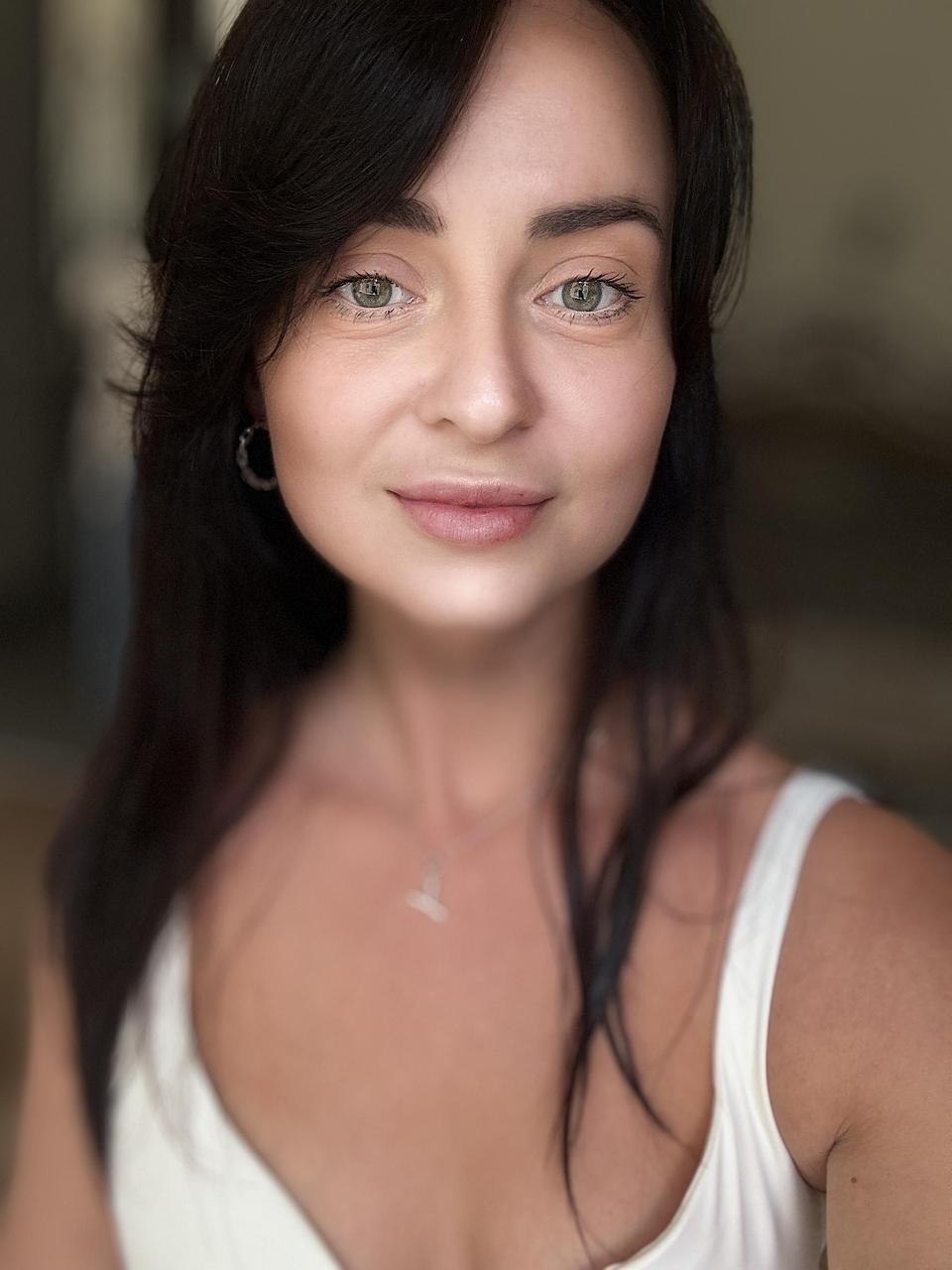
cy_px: 635
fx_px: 1100
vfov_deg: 60.0
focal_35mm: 30
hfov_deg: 46.8
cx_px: 476
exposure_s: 1/67
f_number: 1.9
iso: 80
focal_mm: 2.69
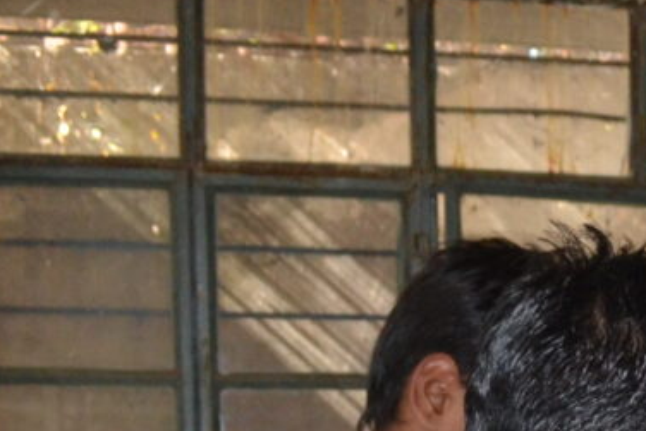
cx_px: 1414
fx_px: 2639
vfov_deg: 8.9
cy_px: 837
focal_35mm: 147
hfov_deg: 12.0
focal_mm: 18
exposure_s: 1/100
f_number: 5
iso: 800
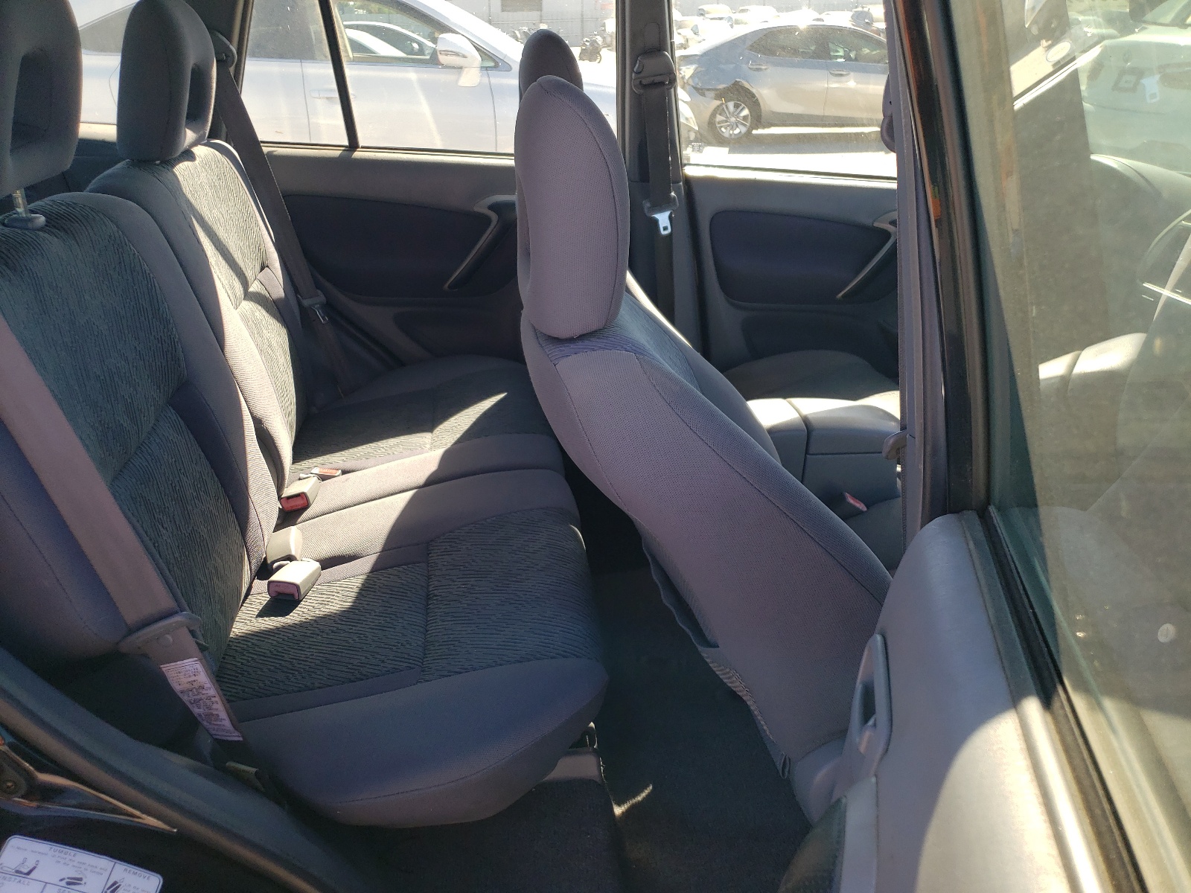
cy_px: 446
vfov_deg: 53.1
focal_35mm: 26
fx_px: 895
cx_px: 596
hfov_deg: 67.3
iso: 50
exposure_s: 1/526
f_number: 1.5
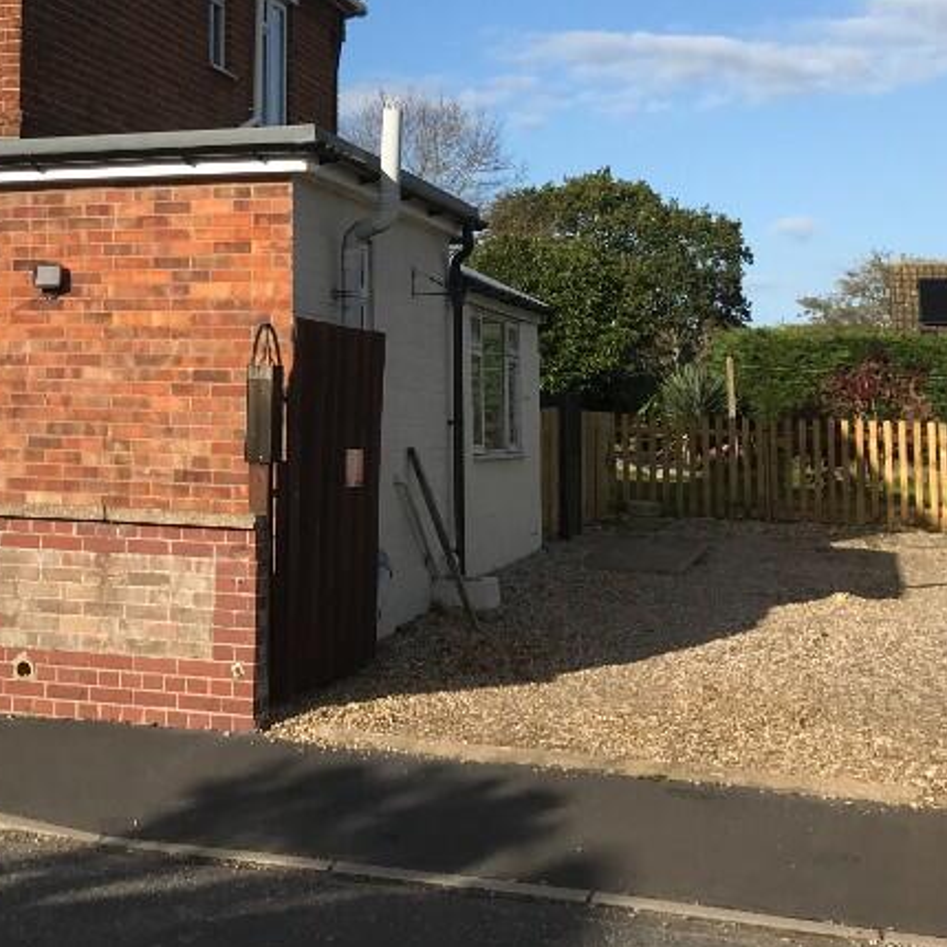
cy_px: 200
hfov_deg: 27.9
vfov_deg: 28.5
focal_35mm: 59
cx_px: 73
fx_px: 1826
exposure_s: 1/2817
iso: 20
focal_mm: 3.99
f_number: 1.8
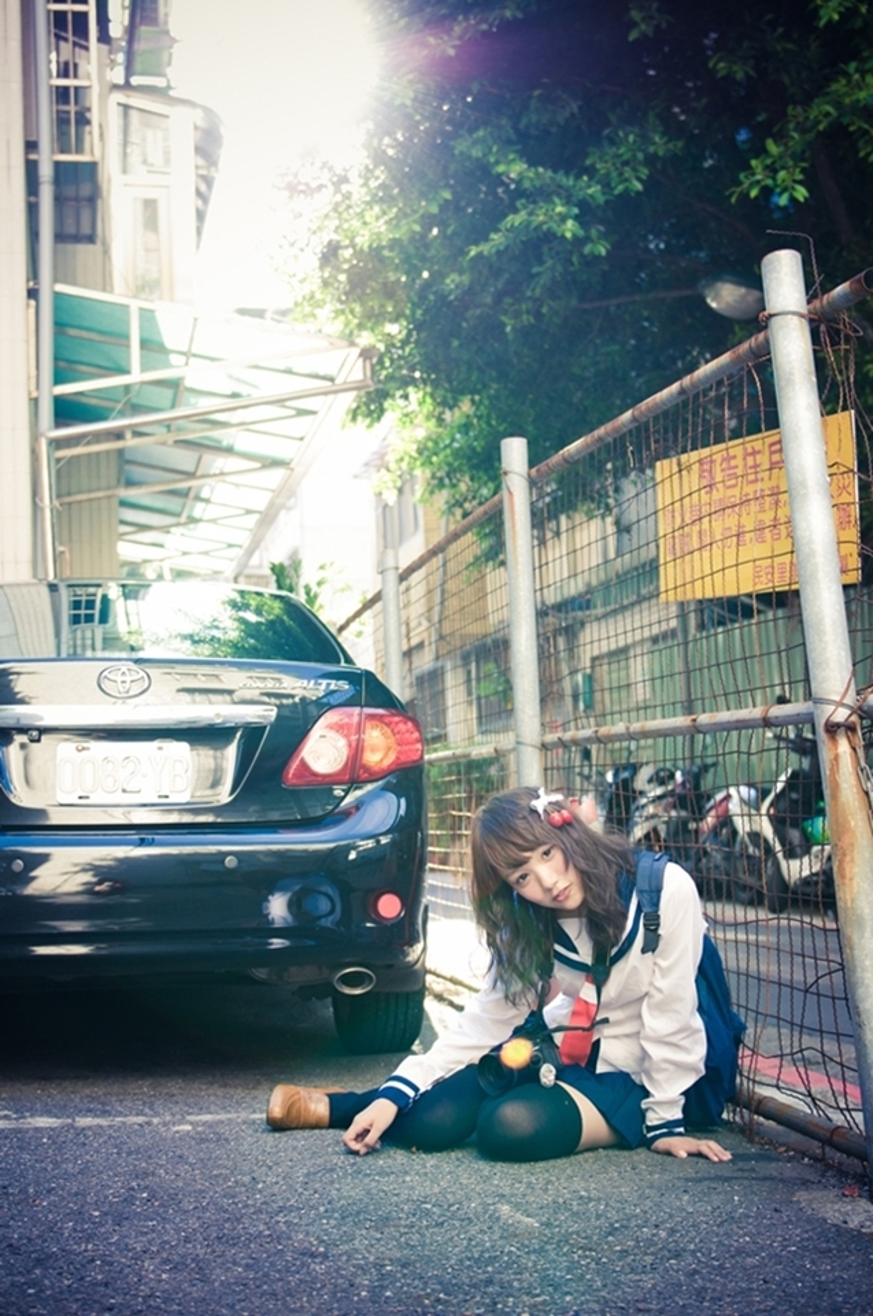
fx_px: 1752
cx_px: 436
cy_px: 658
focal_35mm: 48
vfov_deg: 41.2
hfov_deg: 28.0
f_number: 3.2
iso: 200
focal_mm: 32
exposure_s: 1/125
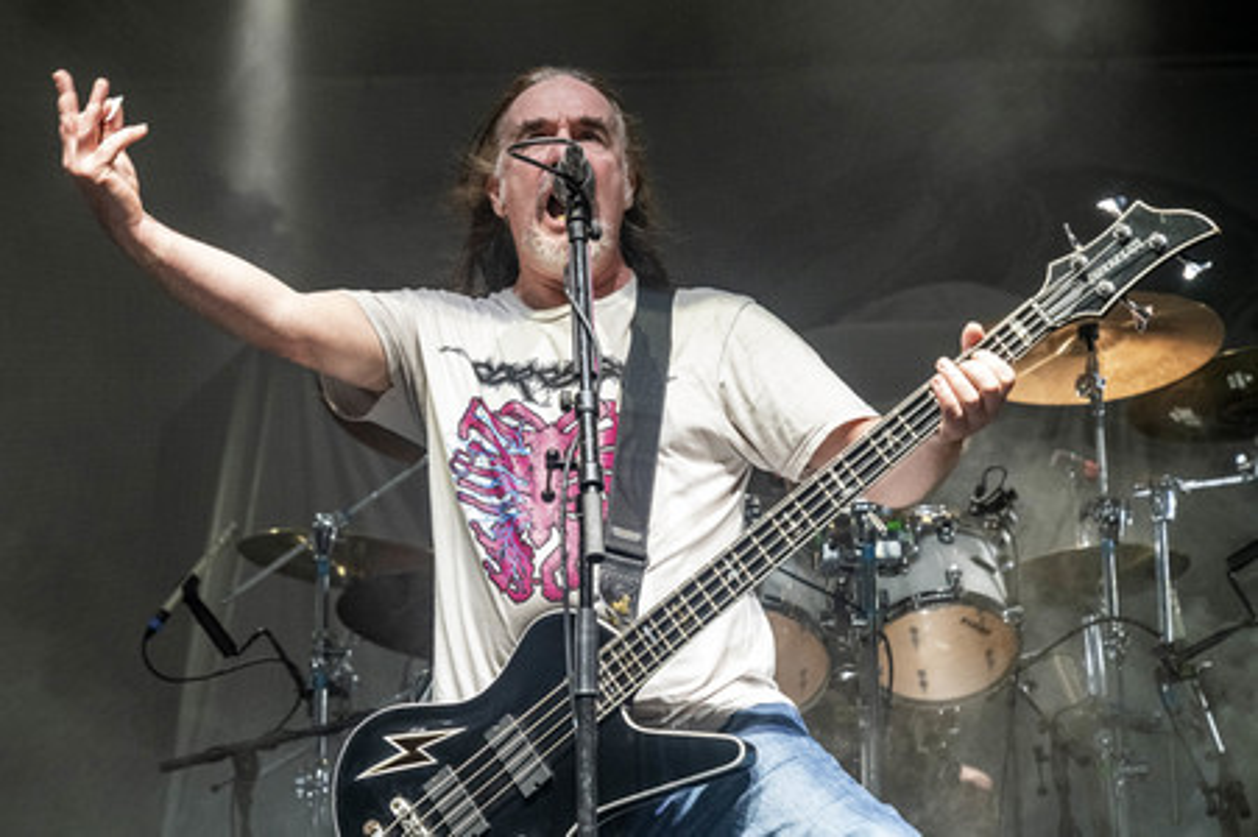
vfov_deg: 19.4
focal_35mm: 70
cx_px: 629
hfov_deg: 28.9
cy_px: 418
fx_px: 2444
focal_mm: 70
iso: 2000
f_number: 5.6
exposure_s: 1/400
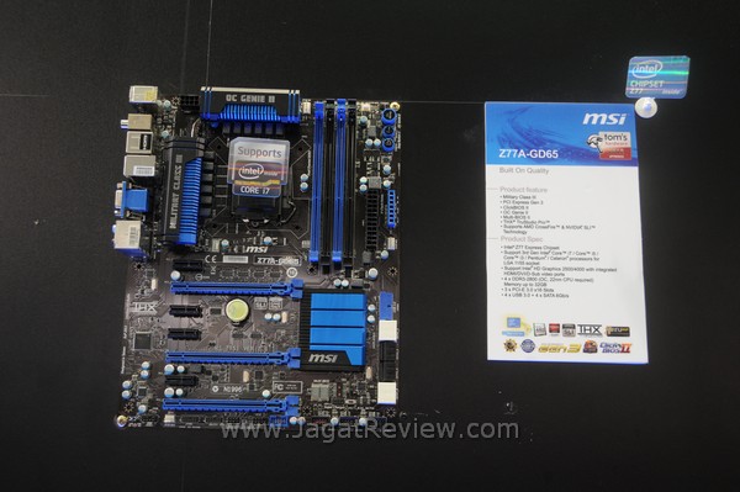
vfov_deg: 34.2
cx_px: 370
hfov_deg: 49.6
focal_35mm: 39
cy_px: 246
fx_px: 801
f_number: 4.5
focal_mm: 26
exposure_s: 1/80
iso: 800
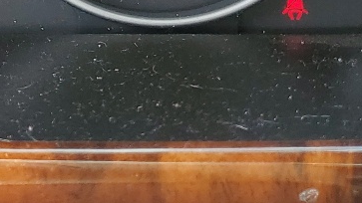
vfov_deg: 9.2
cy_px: -184
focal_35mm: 125
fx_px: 1200
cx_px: -106
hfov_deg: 16.3
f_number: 1.5
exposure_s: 1/250
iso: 50
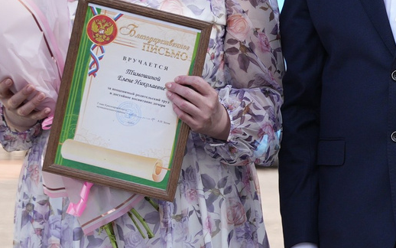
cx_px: 618
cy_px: 222
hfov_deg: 6.5
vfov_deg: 4.1
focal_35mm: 317
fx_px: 3417
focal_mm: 62.9
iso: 160
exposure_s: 1/250
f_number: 2.8
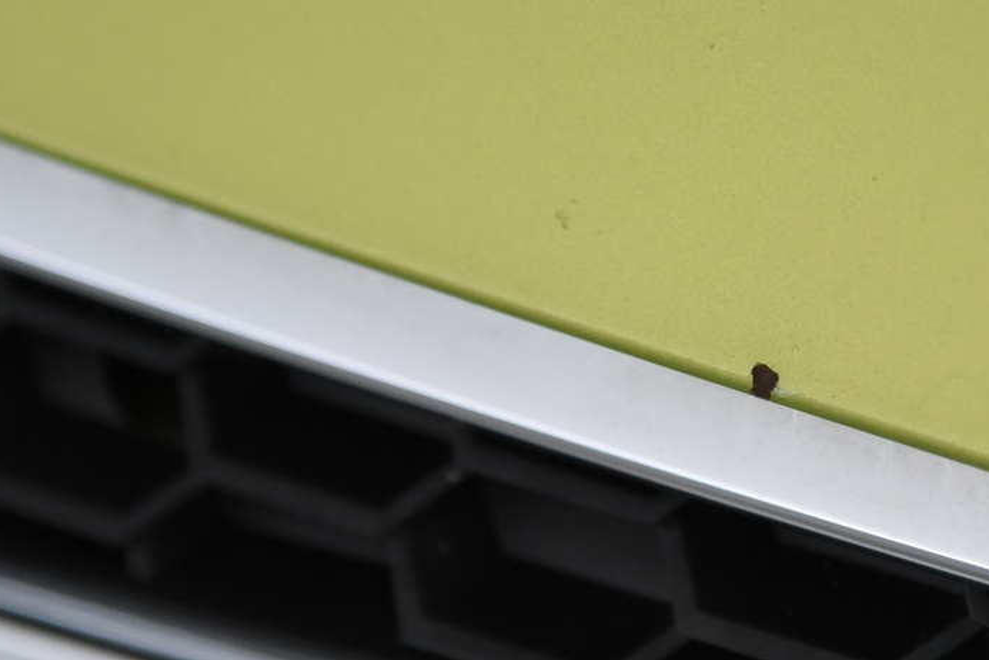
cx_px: 759
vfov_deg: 5.6
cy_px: 325
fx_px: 6735
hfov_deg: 8.4
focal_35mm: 245
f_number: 4
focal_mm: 105
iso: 4000
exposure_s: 1/200
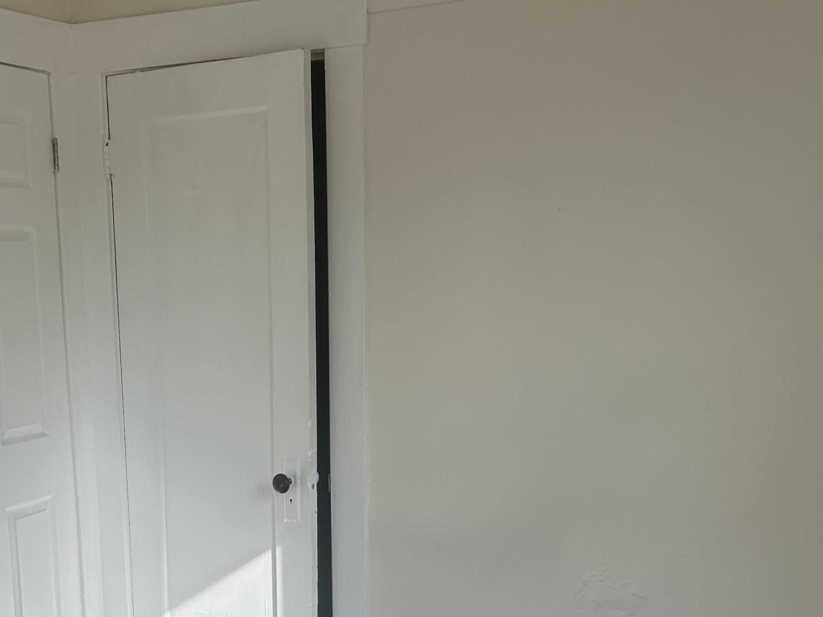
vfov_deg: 25.8
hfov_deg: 34.4
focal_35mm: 55
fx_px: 1308
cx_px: 228
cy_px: 550
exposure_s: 1/1009
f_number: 1.5
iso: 50
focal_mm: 5.7
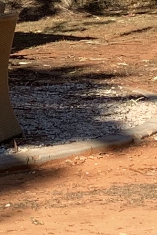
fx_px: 1445
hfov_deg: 5.5
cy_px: -136
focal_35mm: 221
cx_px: -442
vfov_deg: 9.0
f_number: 1.8
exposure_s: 1/1350
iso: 25
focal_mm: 4.25
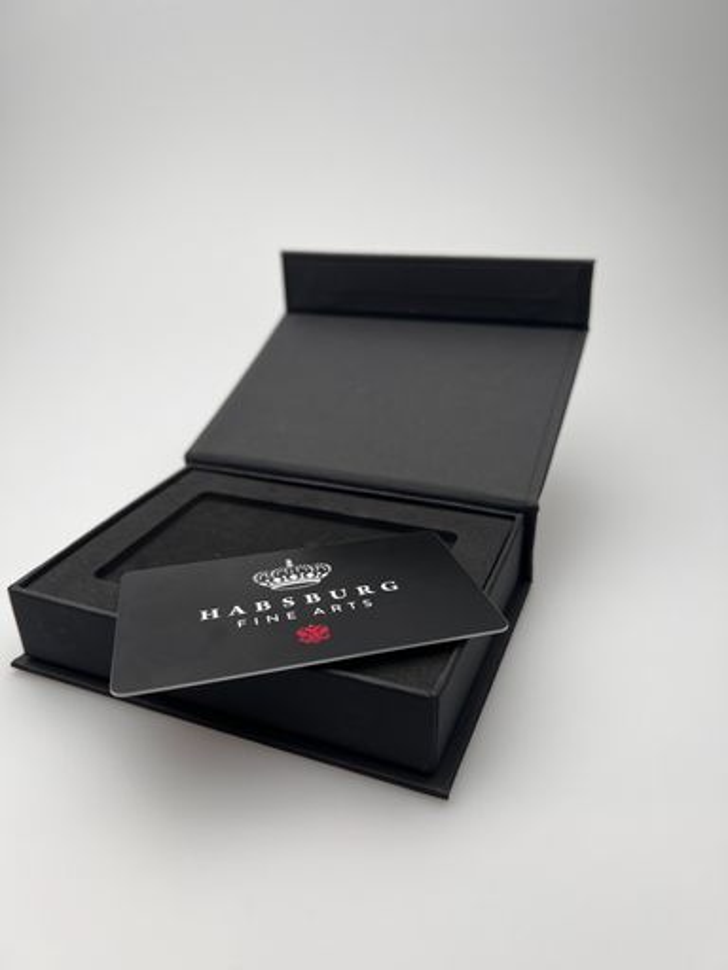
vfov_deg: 67.3
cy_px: 485
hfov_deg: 53.1
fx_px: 729
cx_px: 364
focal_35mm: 26
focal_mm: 5.7
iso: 50
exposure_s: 1/1395
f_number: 1.5
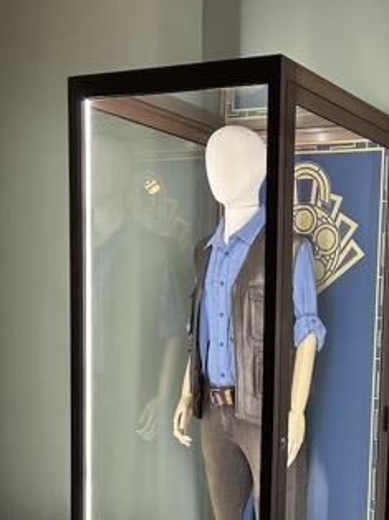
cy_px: 406
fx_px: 795
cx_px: 396
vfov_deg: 35.2
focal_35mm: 53
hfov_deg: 26.0
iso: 125
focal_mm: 5.7
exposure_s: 1/120
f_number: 1.5
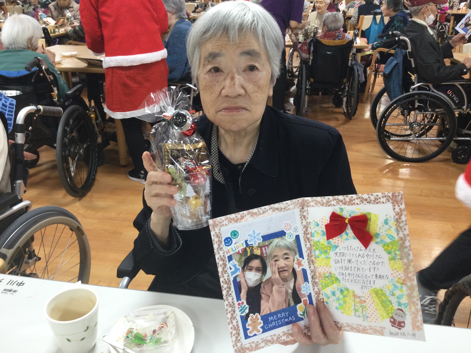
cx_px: 236
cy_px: 176
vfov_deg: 45.4
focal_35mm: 31
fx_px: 422
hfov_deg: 58.4
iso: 80
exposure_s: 1/30
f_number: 2.4
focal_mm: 3.3
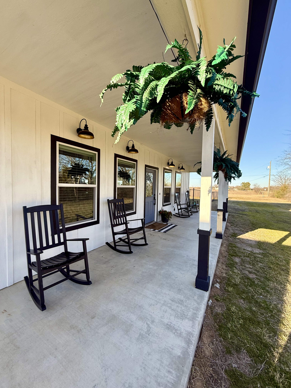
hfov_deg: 85.7
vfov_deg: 102.1
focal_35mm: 14
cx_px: 146
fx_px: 157
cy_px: 194
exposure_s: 1/408
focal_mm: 2.22
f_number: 2.2
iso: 64
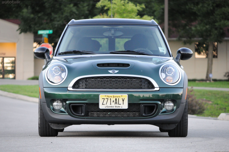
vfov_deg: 6.8
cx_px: 114
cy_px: 76
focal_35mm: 202
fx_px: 1287
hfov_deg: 10.2
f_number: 5
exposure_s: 1/100
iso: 2000
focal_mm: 135
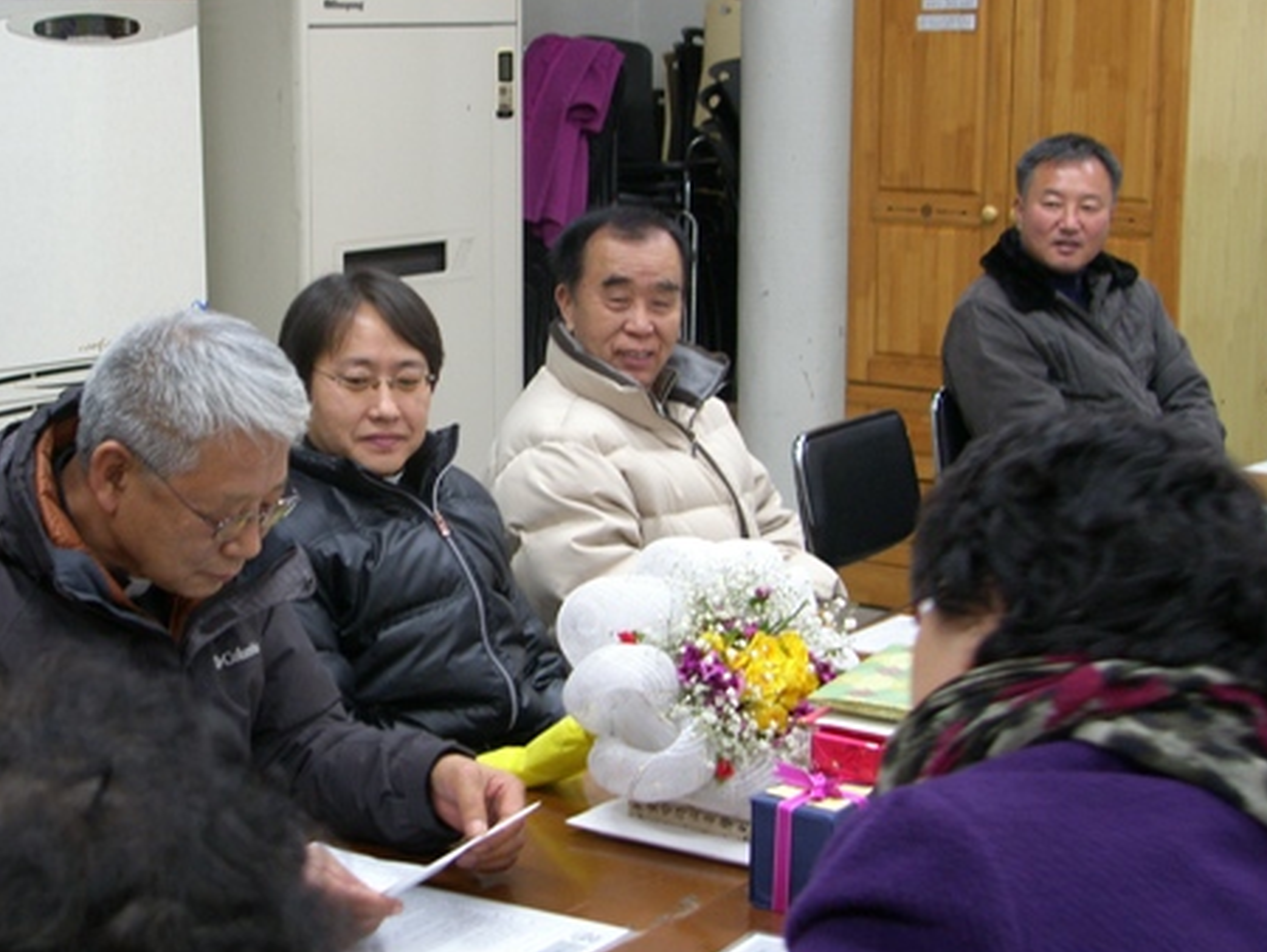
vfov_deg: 22.9
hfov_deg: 30.1
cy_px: 420
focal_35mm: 64
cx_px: 448
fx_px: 2344
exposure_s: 1/25
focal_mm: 11.5
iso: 100
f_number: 2.5
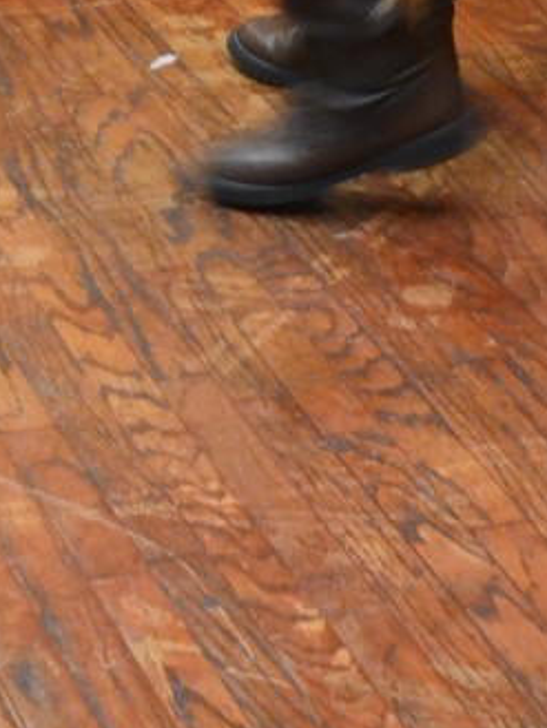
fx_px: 3720
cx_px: 345
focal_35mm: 177
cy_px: -471
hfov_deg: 8.4
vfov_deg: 10.7
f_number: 5
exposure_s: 1/15
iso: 3200
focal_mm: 35
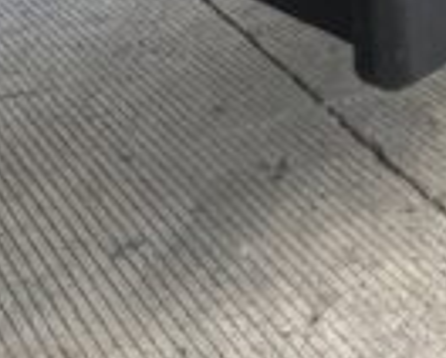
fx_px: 1018
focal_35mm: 77
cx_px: 554
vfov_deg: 18.9
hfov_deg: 22.5
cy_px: -68
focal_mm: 3
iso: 16
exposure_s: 1/674
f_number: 1.8
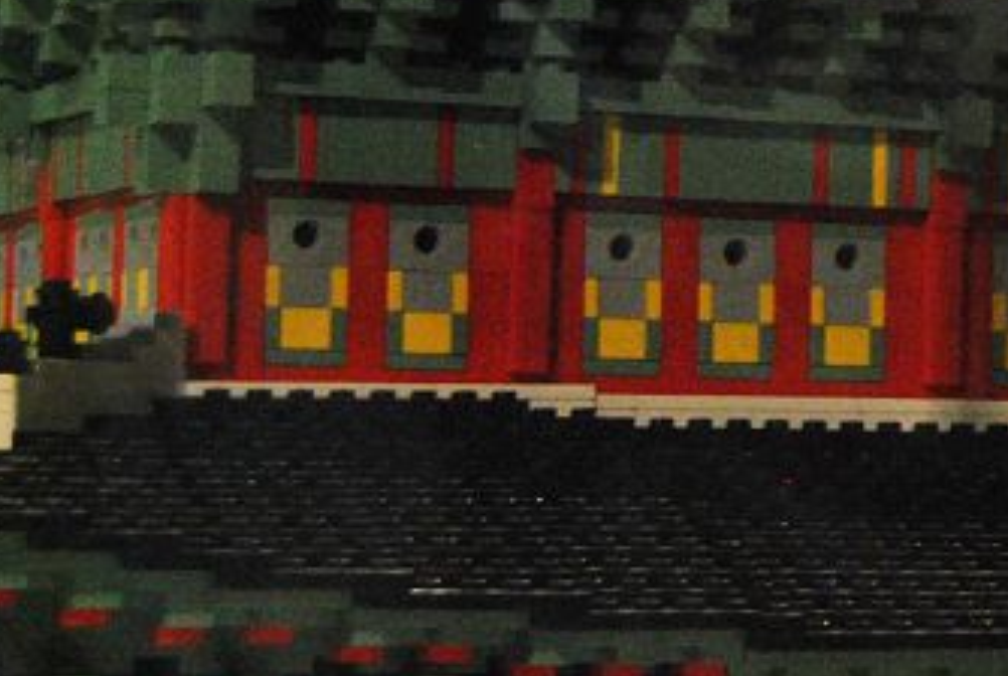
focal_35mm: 162
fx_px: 4537
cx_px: 1105
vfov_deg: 8.5
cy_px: 211
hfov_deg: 12.5
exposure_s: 1/25
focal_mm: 31
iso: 800
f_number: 4.5
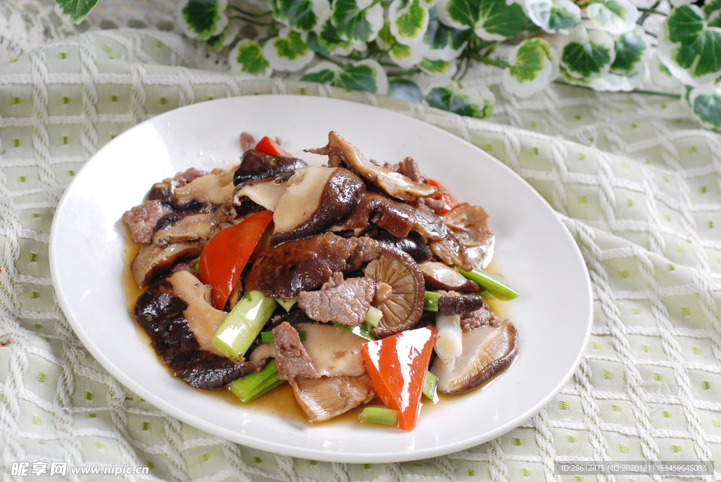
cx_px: 360
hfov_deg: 22.6
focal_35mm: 90
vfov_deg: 15.2
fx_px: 1804
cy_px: 241
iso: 100
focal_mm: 60
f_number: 6.3
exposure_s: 1/160
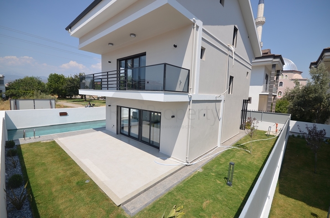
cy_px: 109
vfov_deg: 77.1
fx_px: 137
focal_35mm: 15
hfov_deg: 100.5
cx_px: 165
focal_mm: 10
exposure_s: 1/320
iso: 100
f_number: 9
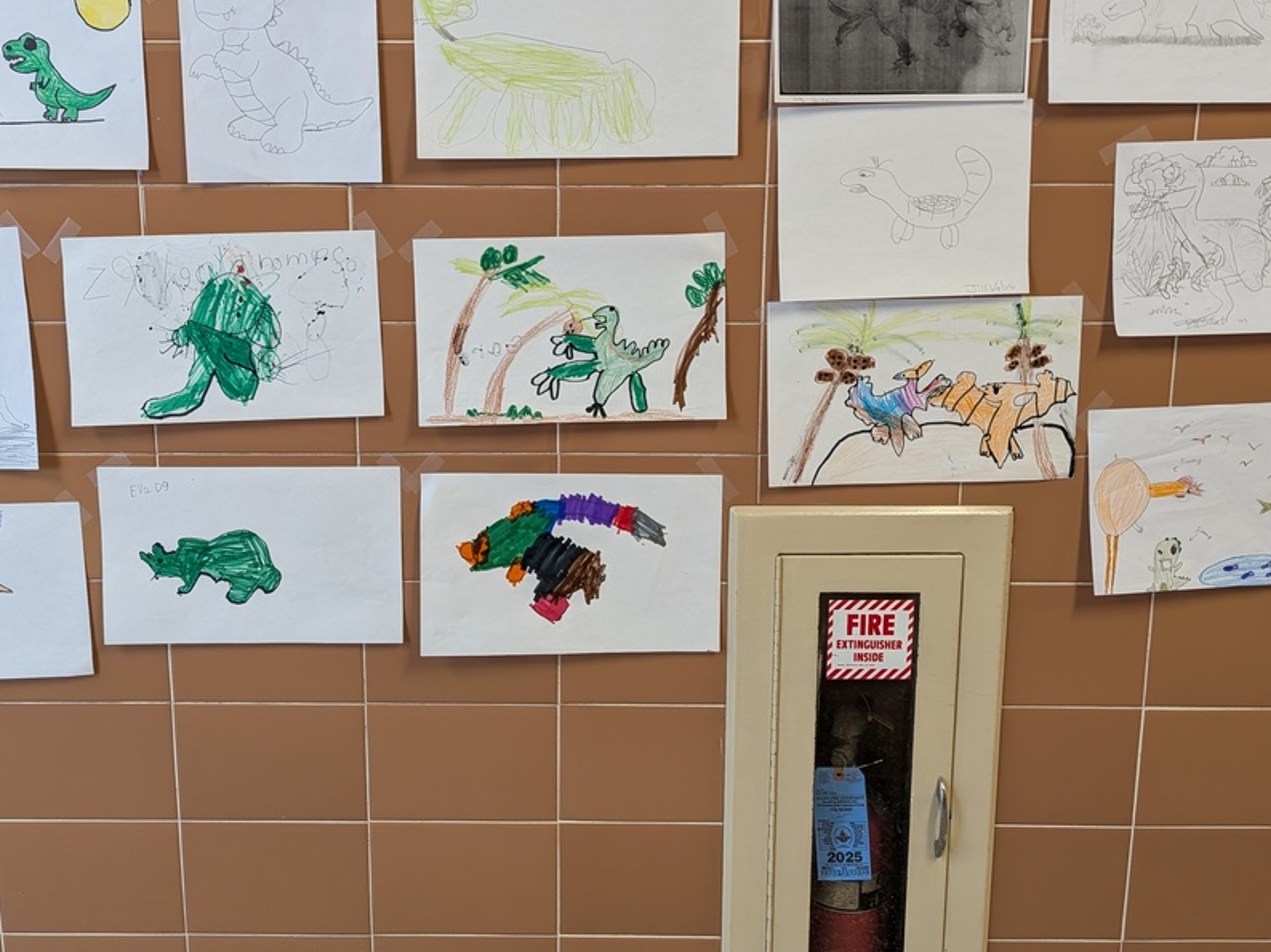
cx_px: 565
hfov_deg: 58.2
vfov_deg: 44.9
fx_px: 1138
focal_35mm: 31
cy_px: 337
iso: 224
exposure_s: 1/83.5
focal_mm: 6.9
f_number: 1.68
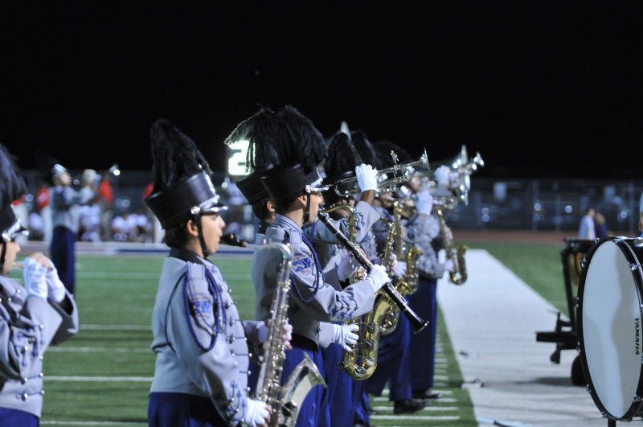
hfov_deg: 11.8
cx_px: 322
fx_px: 3103
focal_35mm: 174
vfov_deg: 7.9
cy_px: 214
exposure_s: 1/160
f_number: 2.8
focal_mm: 116
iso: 1600
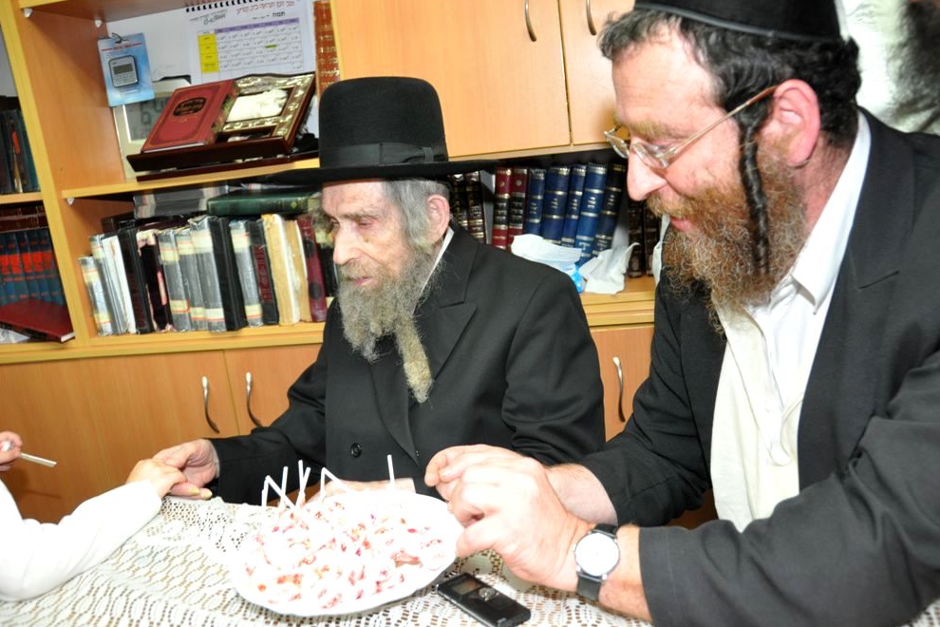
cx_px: 484
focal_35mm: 31
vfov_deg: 42.3
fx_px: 809
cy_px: 310
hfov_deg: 60.3
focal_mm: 20
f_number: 4
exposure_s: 1/60
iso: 800
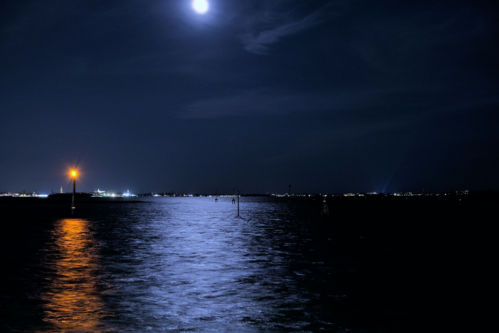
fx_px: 679
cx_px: 250
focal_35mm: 49
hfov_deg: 40.3
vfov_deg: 27.5
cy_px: 166
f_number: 4
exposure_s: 1.4
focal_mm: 32.9
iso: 2500
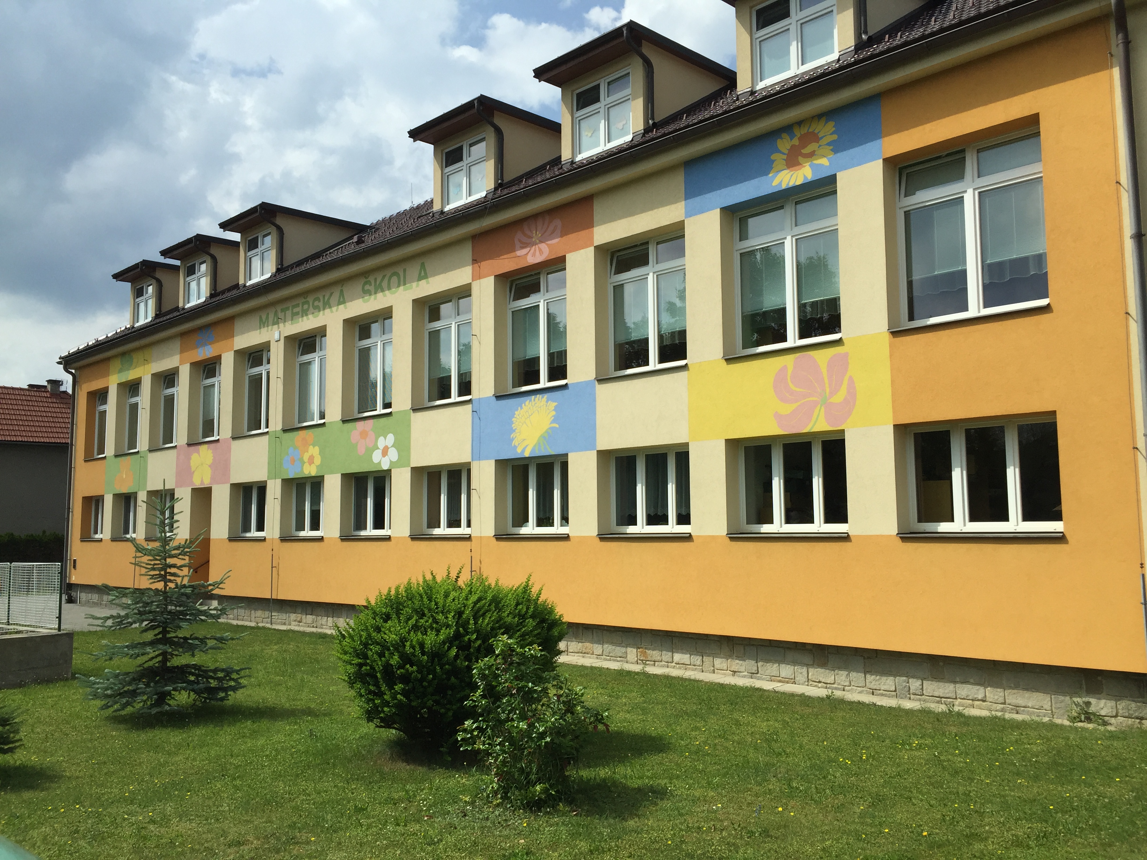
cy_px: 430
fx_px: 961
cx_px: 574
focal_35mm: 29
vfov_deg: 48.2
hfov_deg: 61.7
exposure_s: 1/3049
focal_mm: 4.15
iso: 32
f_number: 2.2
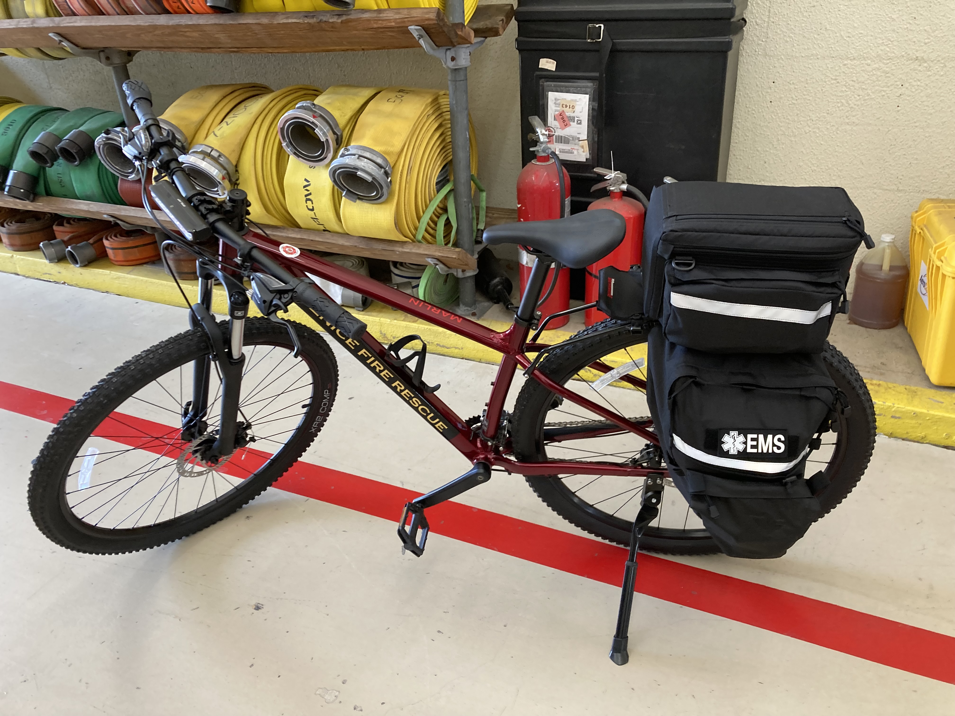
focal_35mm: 28
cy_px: 358
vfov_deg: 49.7
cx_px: 478
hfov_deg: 63.4
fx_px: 772
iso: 100
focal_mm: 3.99
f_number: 1.8
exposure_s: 1/60
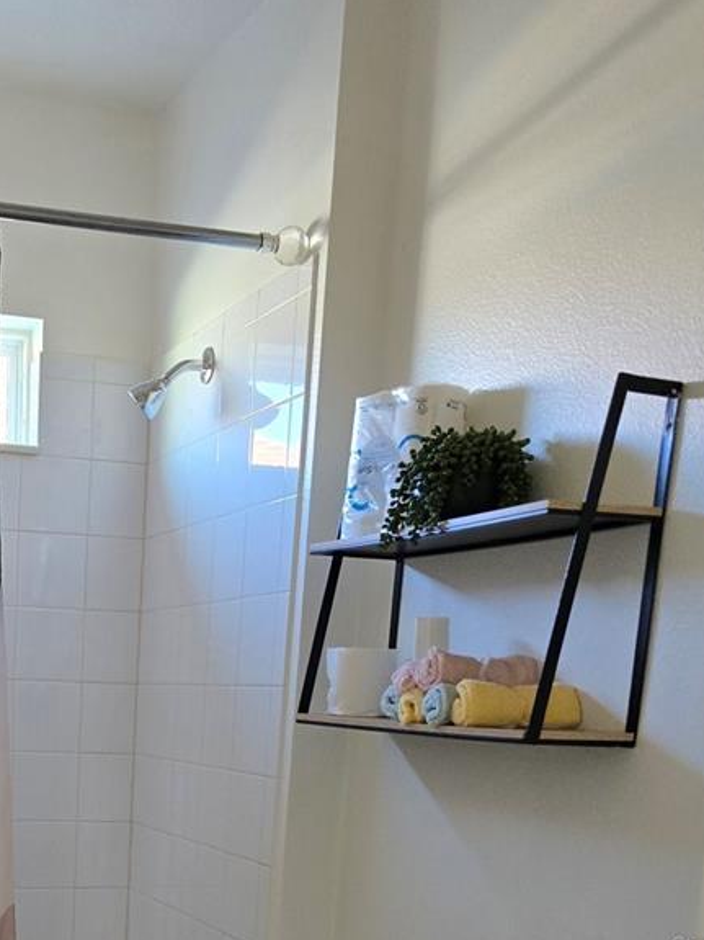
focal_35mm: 48
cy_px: 945
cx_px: 52
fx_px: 1302
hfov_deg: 28.9
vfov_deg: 35.7
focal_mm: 6.3
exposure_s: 1/120
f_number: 1.7
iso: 400
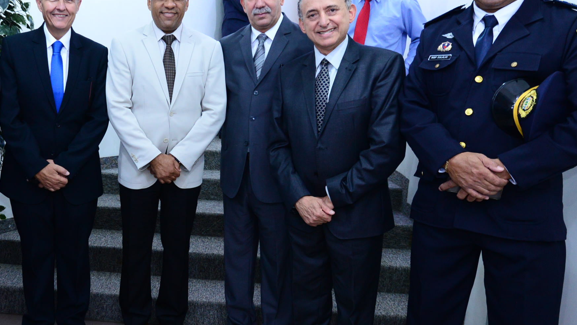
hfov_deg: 53.1
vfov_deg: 32.8
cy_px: 150
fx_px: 551
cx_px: 153
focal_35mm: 36
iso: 2500
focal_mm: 20
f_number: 4.5
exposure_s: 1/60
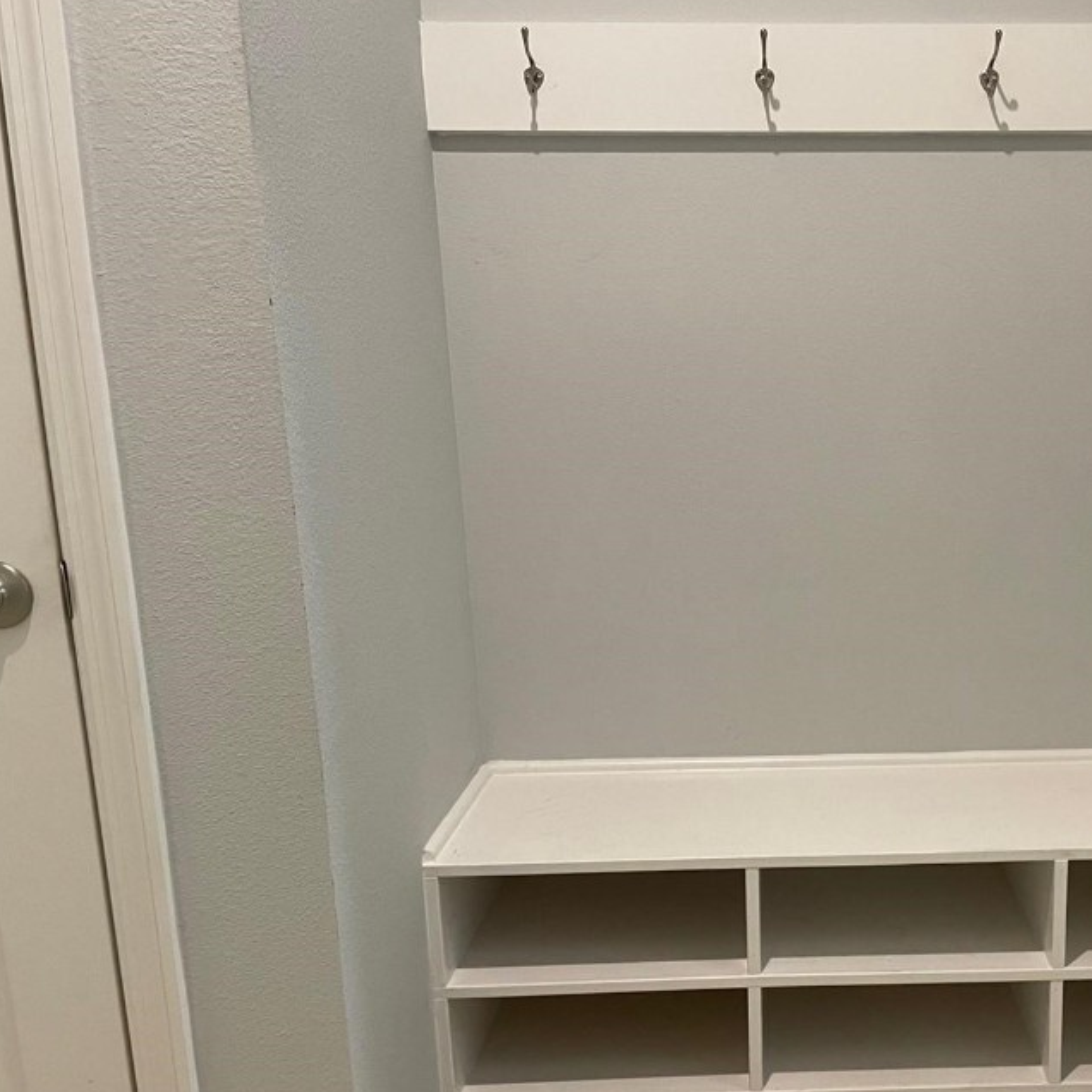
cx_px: 814
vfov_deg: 44.8
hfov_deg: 43.5
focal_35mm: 37
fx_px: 1321
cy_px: 639
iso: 200
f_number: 1.6
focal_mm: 4.2
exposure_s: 1/60
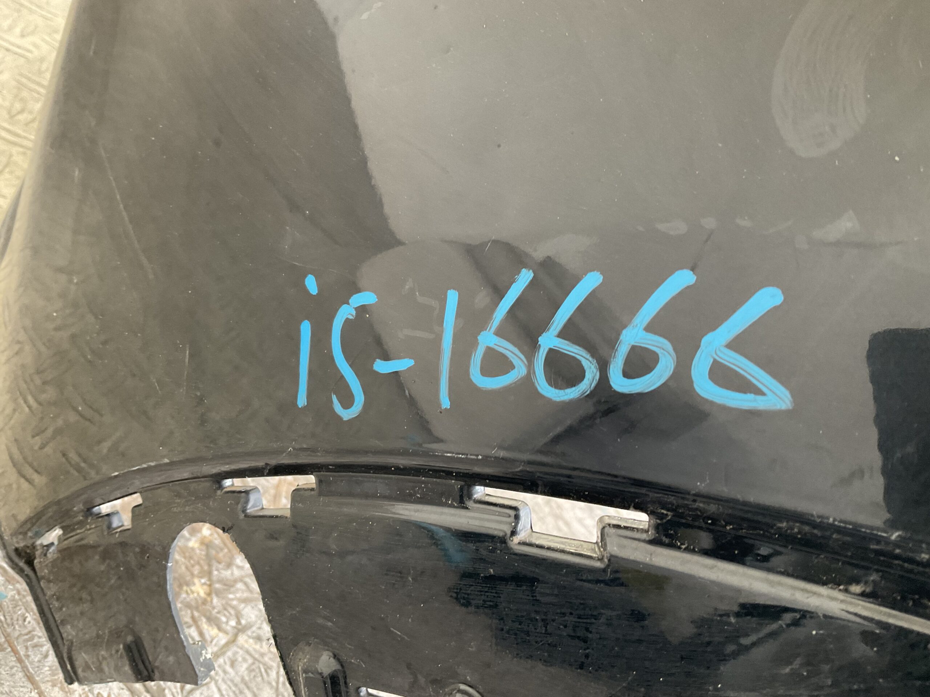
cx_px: 465
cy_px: 348
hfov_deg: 61.7
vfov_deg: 48.2
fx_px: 779
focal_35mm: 29
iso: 125
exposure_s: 1/50
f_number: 1.8
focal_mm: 3
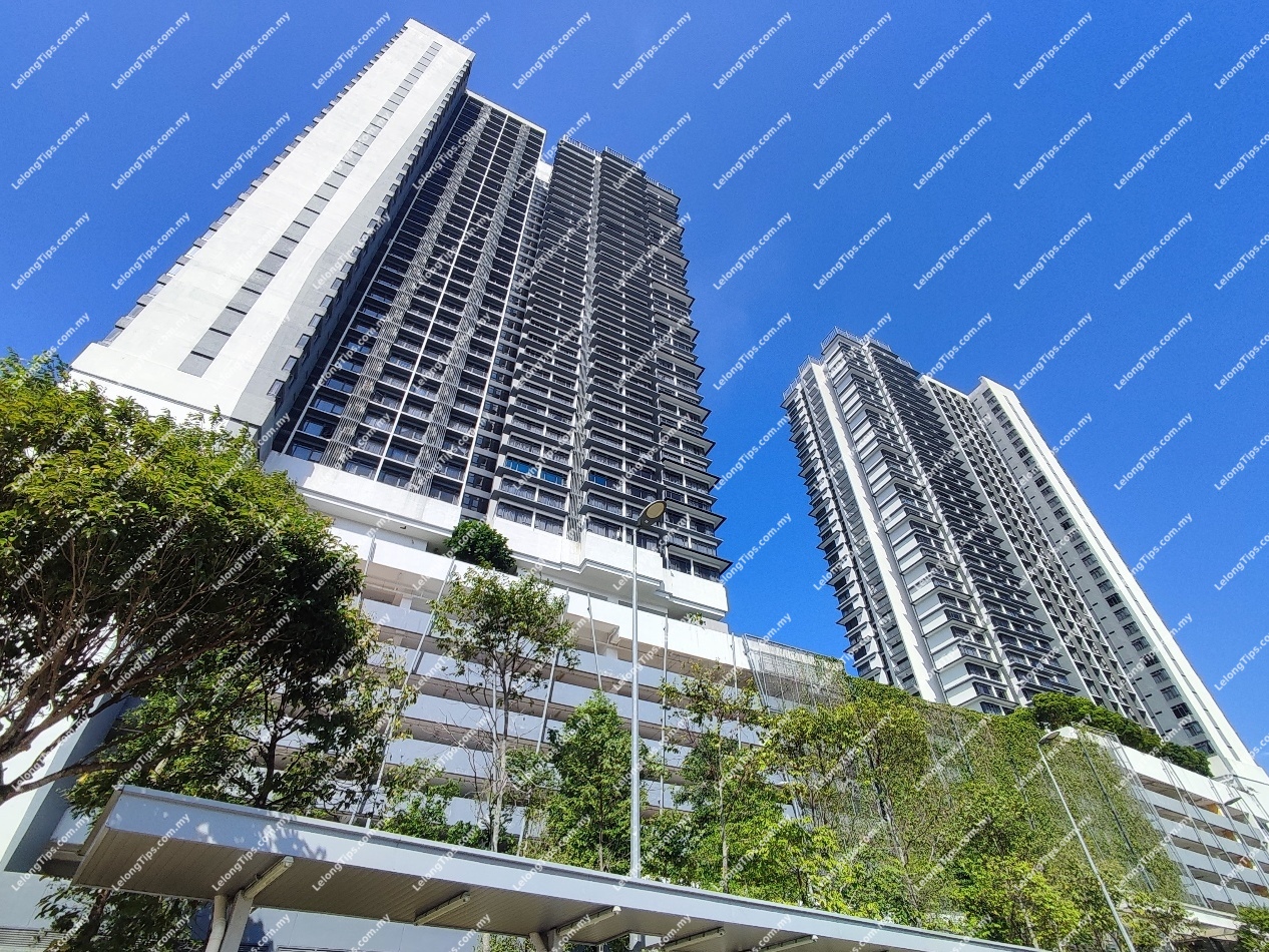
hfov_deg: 94.5
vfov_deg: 78.1
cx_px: 634
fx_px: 587
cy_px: 476
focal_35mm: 16
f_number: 2.2
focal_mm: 1.65
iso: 50
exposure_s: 1/1553
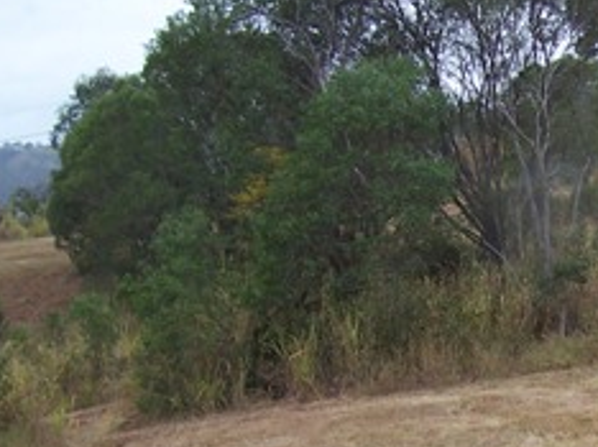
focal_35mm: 104
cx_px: 797
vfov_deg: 13.8
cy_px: 521
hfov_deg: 17.6
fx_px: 1795
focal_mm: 6.3
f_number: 2.8
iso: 80
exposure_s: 1/125
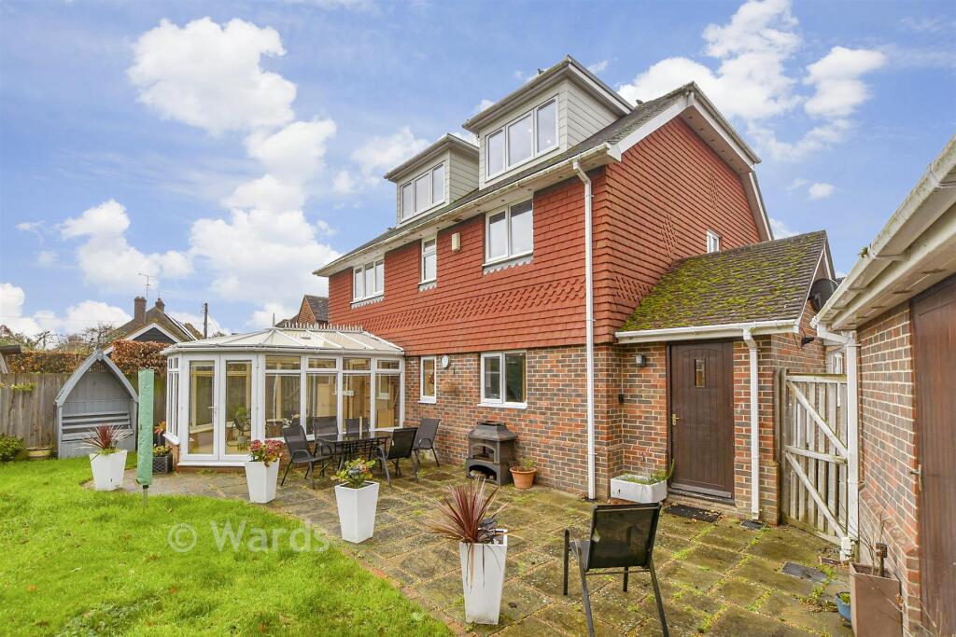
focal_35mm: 15
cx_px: 478
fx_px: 398
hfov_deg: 100.4
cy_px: 318
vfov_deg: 77.3
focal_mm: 10
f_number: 8
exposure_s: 1/30
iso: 160
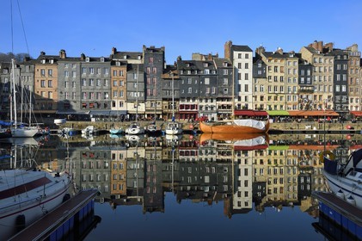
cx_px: 181
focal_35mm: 32
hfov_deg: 58.8
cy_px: 120
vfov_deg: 41.1
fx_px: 322
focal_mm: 32
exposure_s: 1/250
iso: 200
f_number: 11
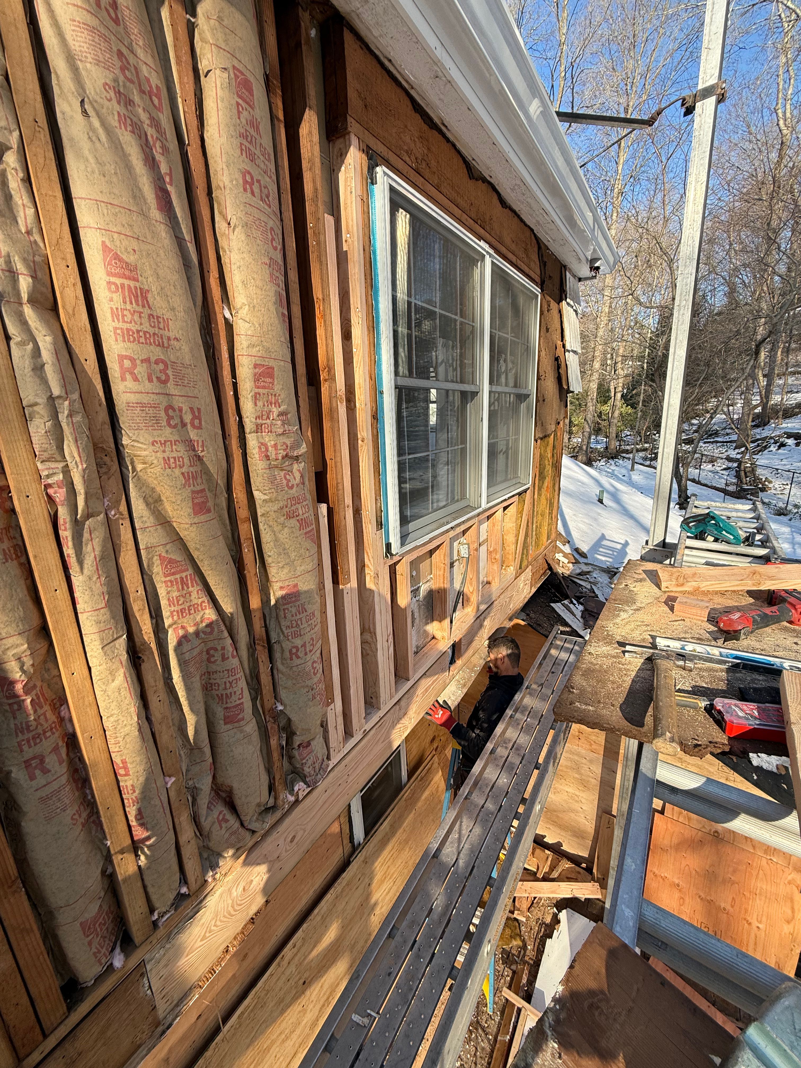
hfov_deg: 85.7
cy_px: 534
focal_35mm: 14
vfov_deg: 102.1
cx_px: 400
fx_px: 432
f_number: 2.2
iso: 50
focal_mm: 2.22
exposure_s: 1/324
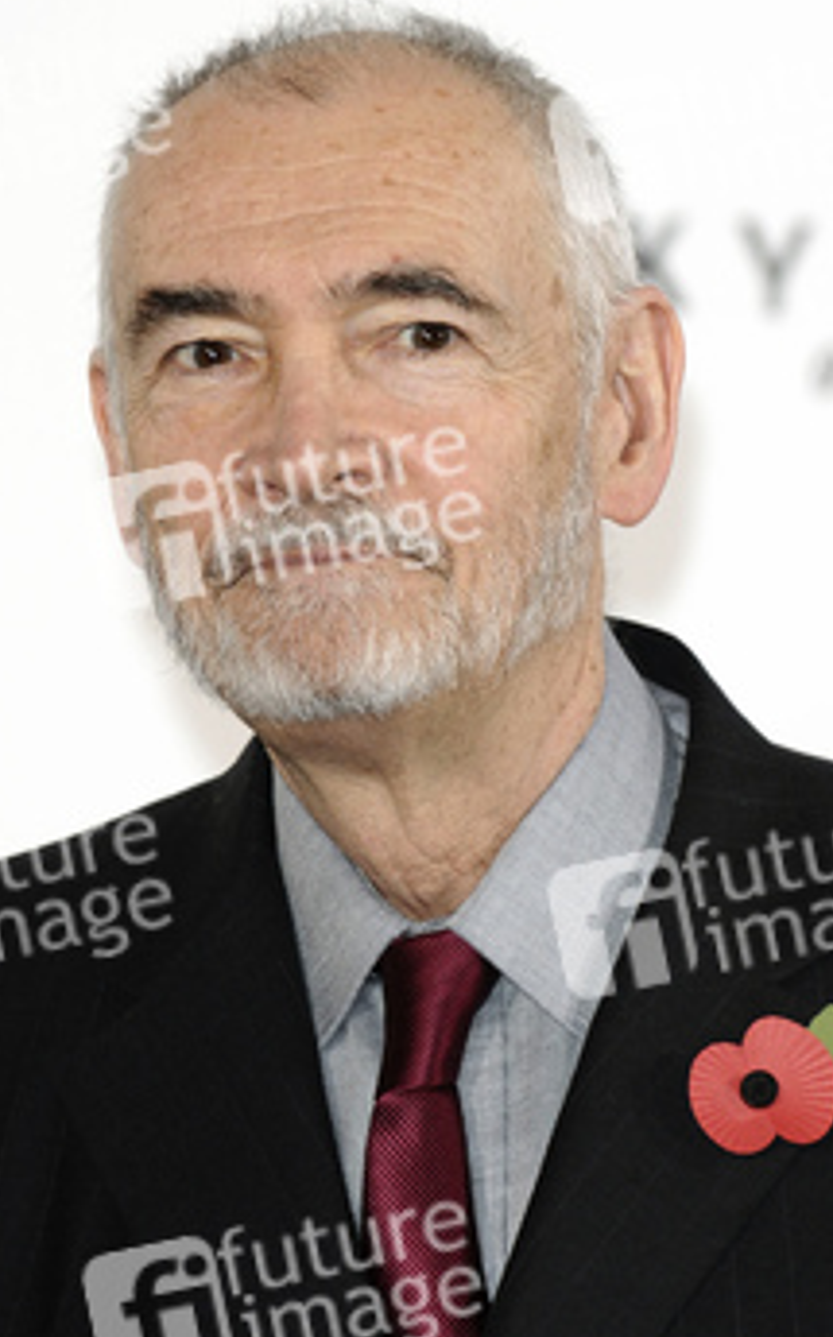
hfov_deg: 3.7
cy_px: 713
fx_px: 12922
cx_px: 397
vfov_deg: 5.9
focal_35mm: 355
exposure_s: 1/250
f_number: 4.5
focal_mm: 200
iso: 320
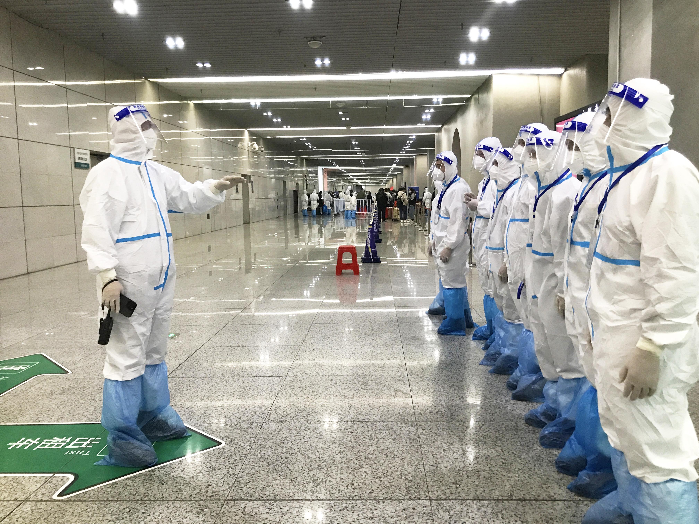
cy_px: 262
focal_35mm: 28
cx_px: 350
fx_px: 565
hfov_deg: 63.4
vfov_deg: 49.7
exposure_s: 1/17
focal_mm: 3.99
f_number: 1.8
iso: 64
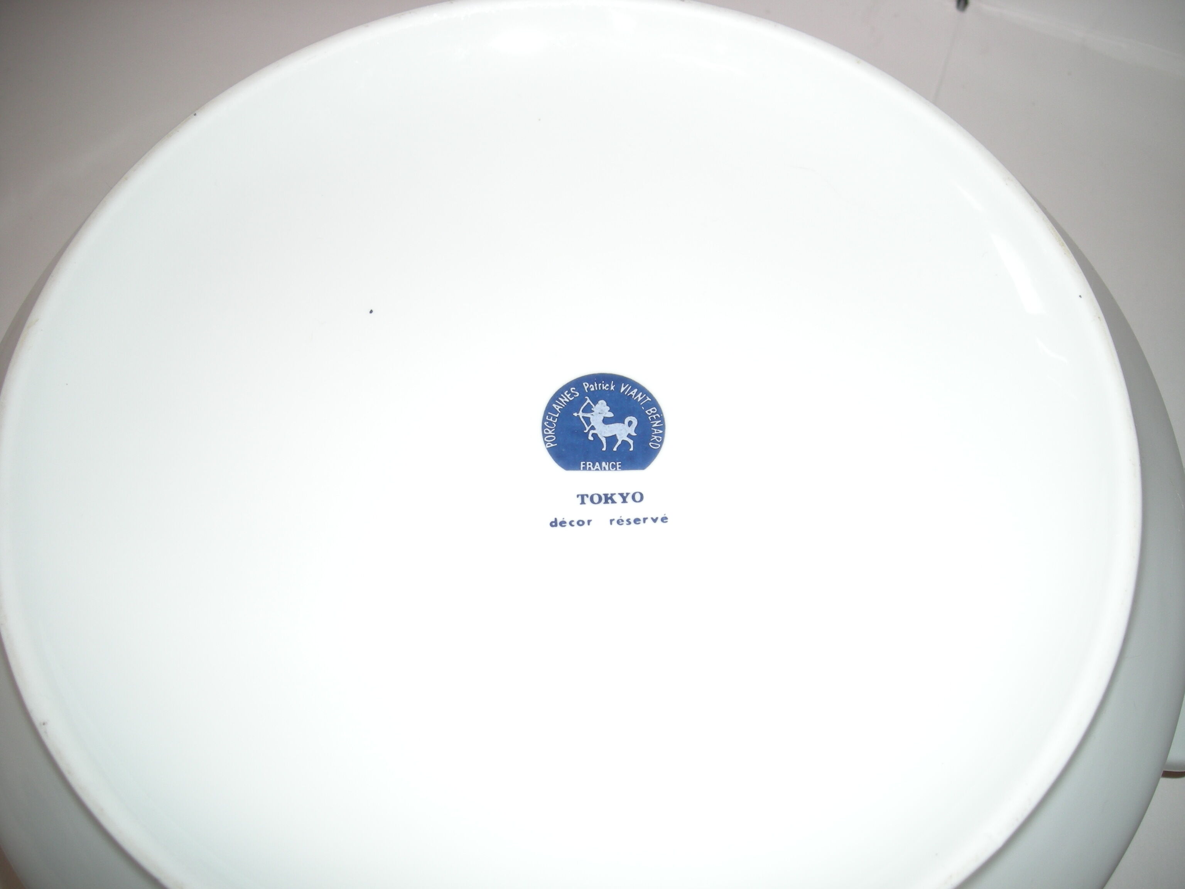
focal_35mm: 35
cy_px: 444
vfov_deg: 40.7
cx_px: 592
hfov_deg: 52.6
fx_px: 1198
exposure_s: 1/55.4
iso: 50
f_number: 2.8
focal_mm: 5.7
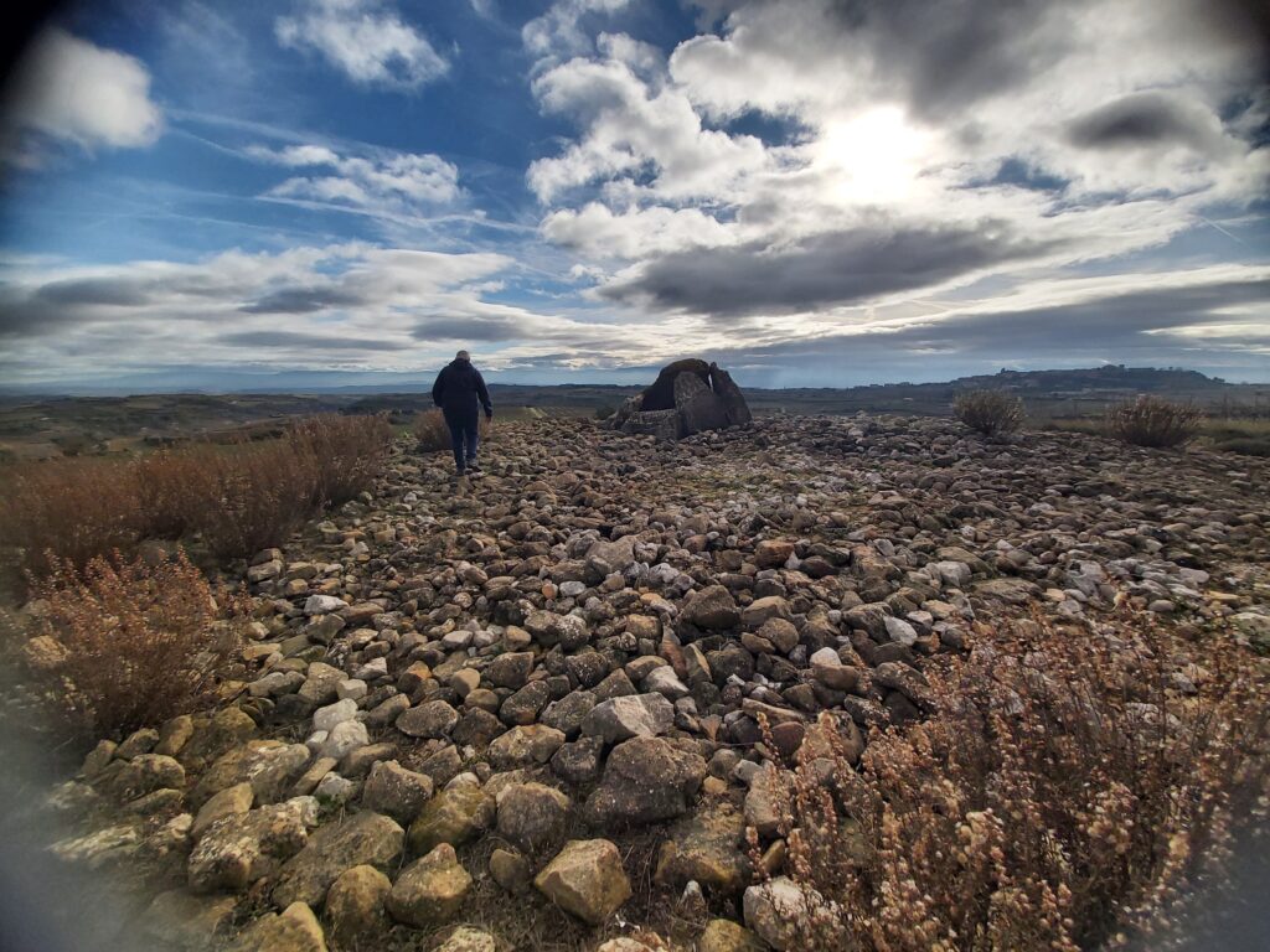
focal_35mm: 12
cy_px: 476
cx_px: 635
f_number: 2.2
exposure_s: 1/2465
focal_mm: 1.42
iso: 40
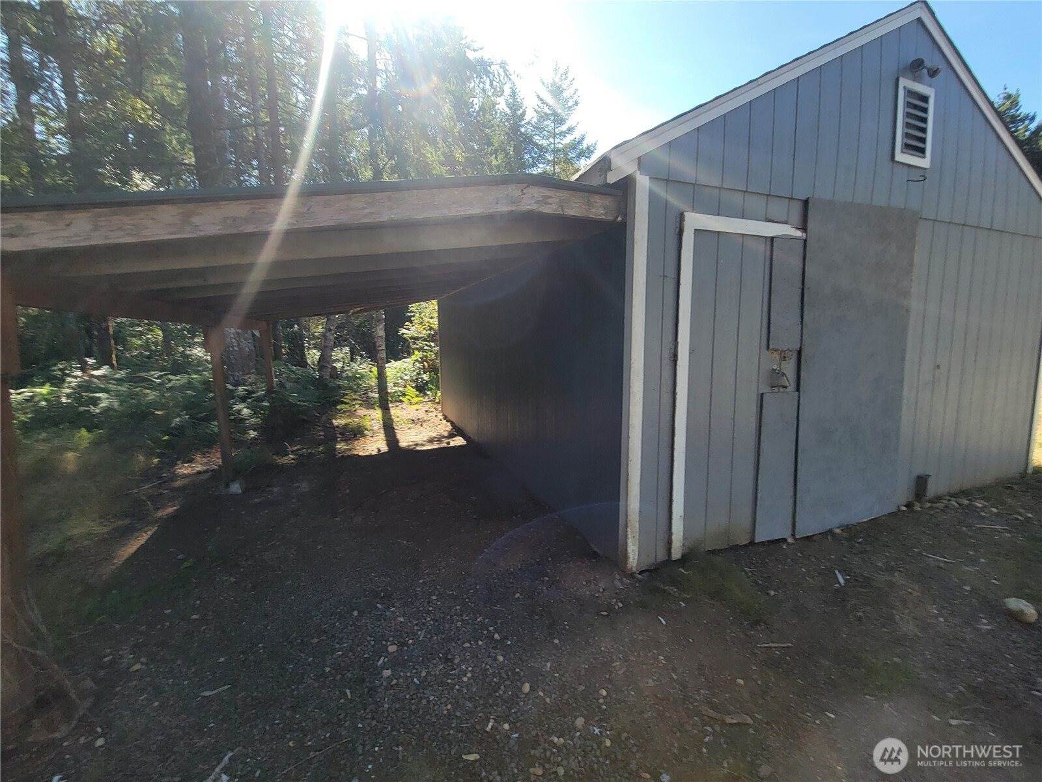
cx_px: 521
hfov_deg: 106.2
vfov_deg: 89.9
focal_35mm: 13
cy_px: 391
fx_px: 391
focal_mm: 2.2
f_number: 2.2
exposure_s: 1/430
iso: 50
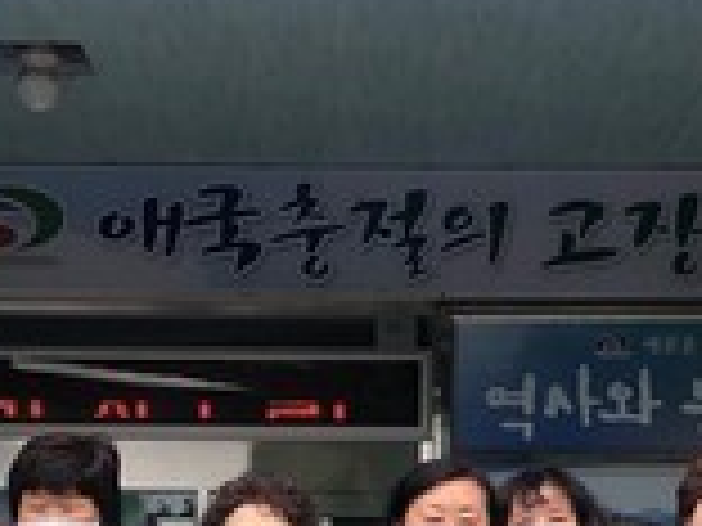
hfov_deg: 18.2
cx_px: 351
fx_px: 2190
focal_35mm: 108
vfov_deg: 13.3
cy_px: 656
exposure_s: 1/1000
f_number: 1.8
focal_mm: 4
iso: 20
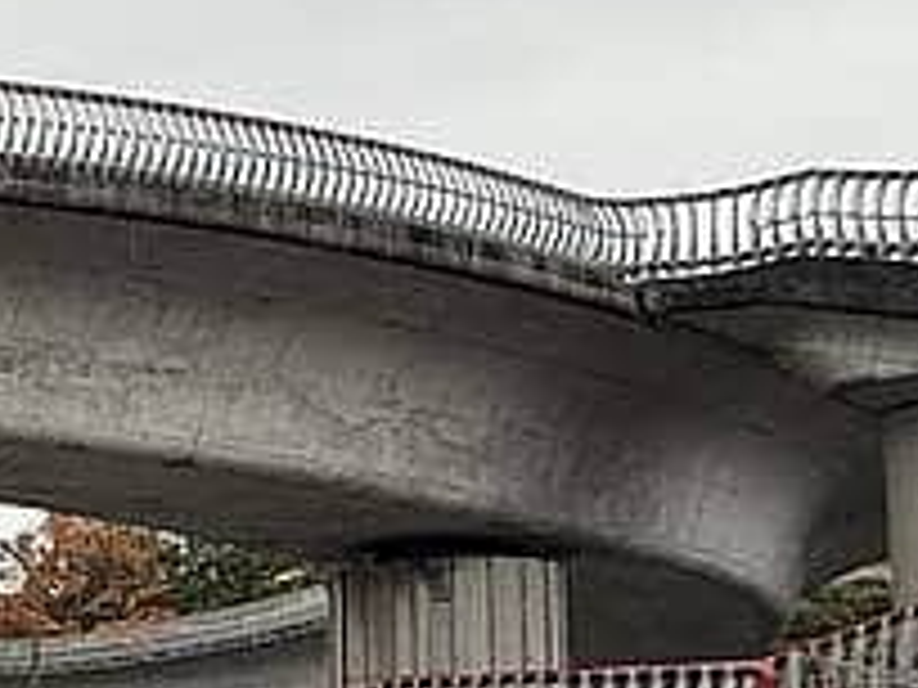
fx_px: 1459
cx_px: -666
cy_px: 639
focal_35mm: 55
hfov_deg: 22.8
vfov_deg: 25.6
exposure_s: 1/194
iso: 50
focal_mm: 2.22
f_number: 2.2
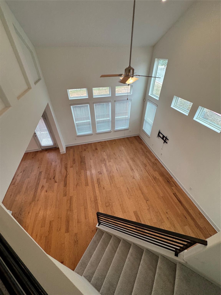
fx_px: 119
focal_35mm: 14
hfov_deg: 85.7
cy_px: 148
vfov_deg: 102.1
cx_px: 110
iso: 100
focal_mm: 2.22
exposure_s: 1/120
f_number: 2.2
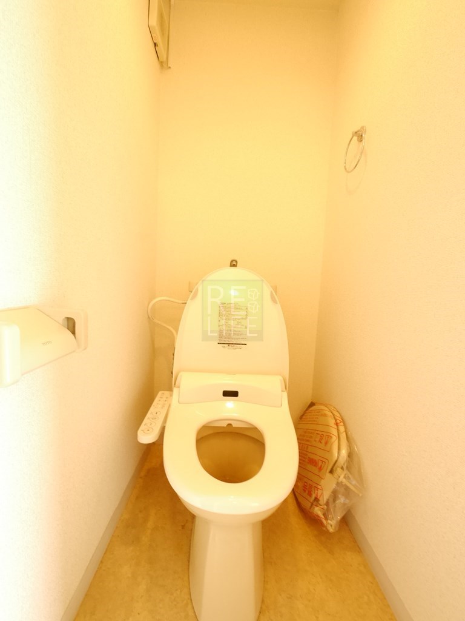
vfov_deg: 102.1
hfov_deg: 85.7
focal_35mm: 14
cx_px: 232
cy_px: 310
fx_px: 251
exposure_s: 1/25
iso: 3200
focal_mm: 7
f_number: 6.3
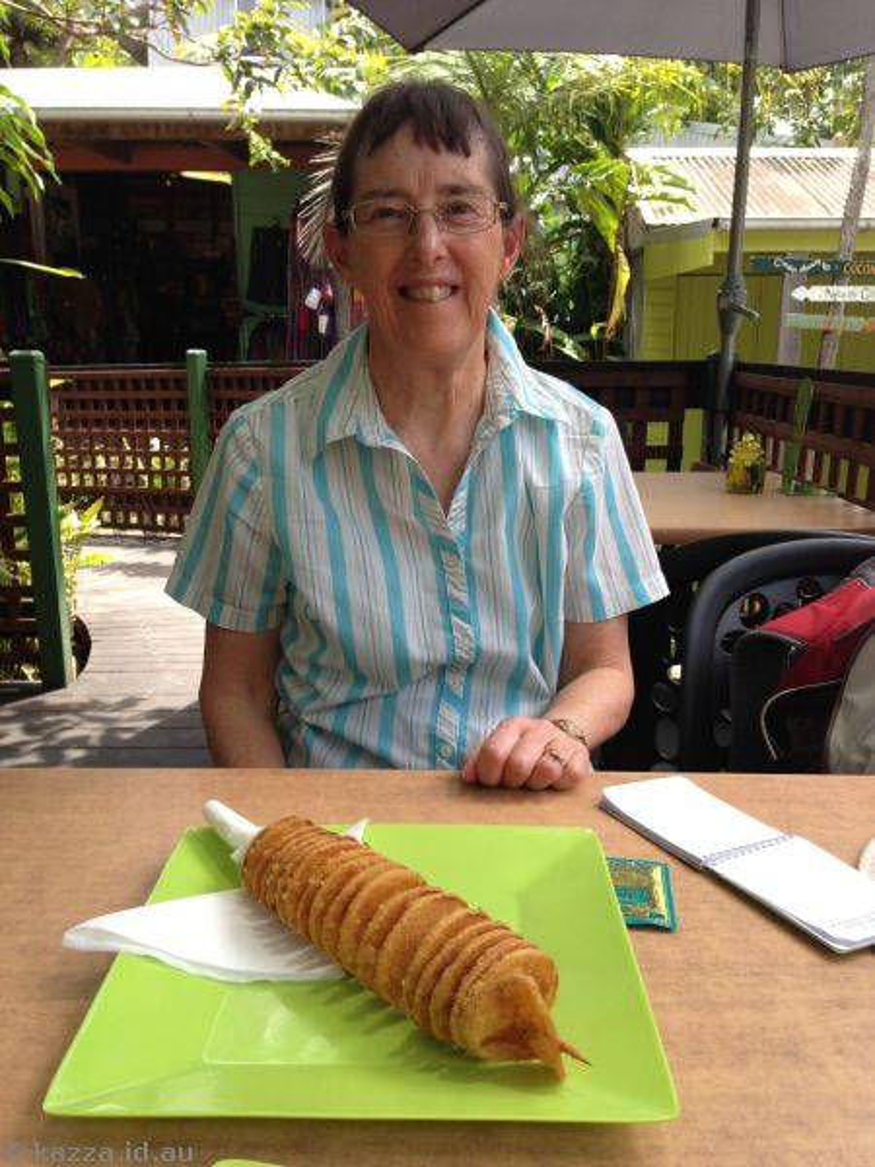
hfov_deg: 42.9
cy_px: 584
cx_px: 438
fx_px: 1112
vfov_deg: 55.4
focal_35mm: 33
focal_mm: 4.13
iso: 50
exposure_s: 1/218
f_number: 2.4
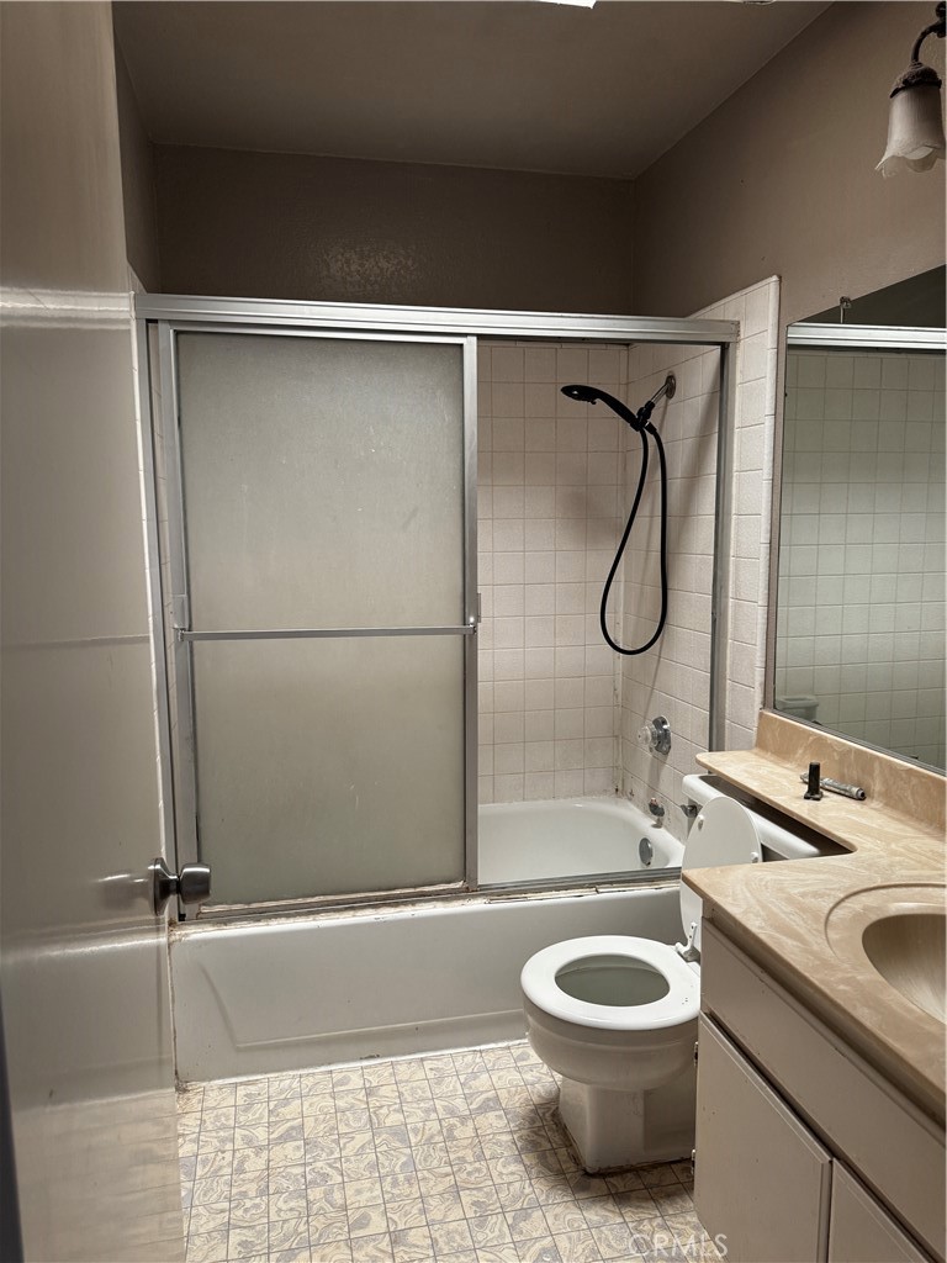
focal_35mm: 24
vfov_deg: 71.6
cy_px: 632
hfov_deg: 56.8
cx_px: 474
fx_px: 875
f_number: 1.78
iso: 200
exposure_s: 1/121
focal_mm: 6.76
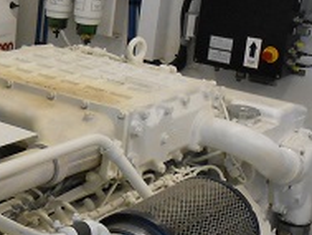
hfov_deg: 20.3
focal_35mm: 90
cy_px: 134
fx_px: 812
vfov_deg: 16.4
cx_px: -67
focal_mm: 4.6
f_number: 3.5
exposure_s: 1/30
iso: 250
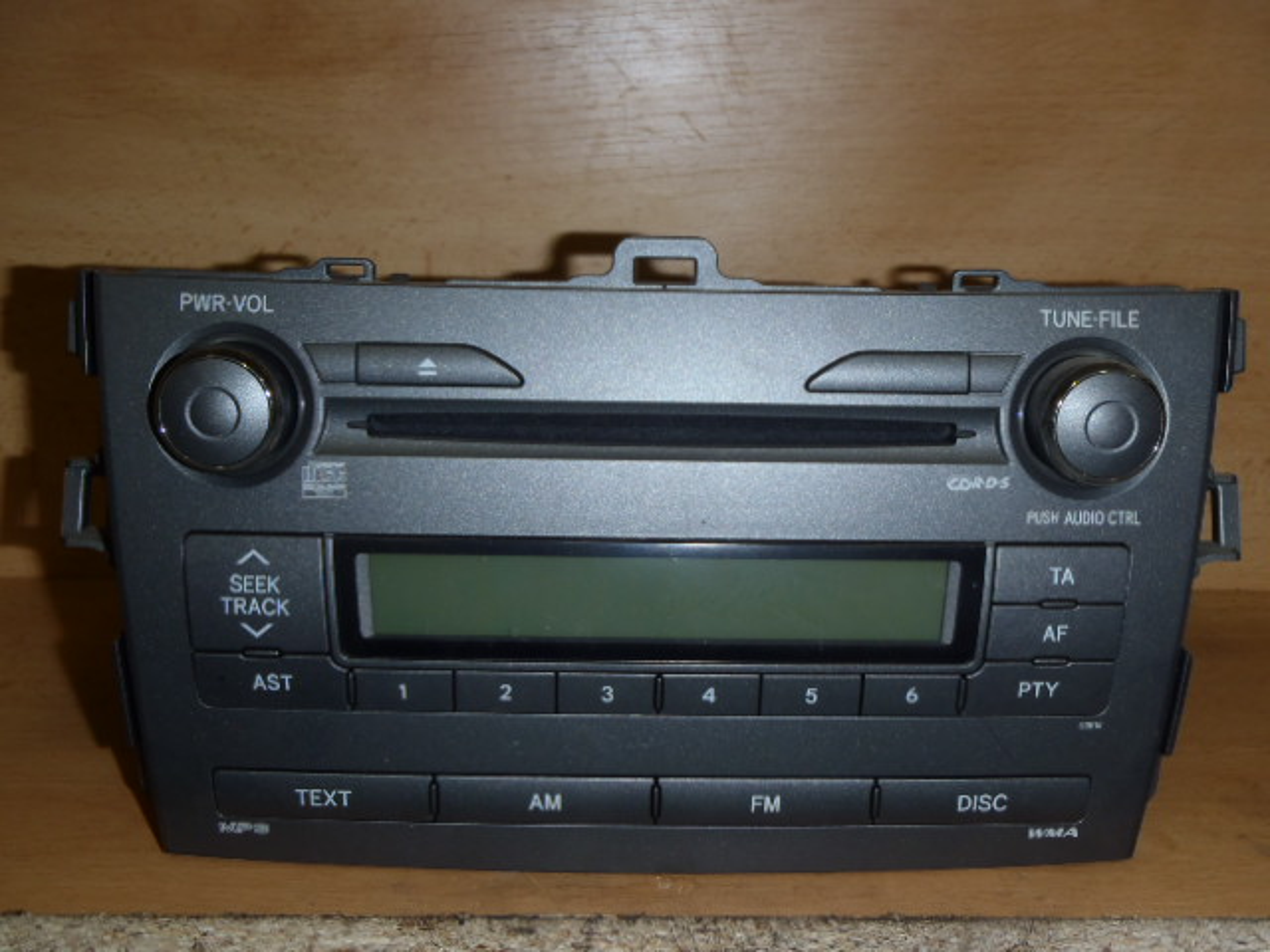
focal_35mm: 38
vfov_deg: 37.7
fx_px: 1394
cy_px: 476
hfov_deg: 49.0
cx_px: 635
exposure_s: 1/40
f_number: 4.6
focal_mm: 6.83
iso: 100
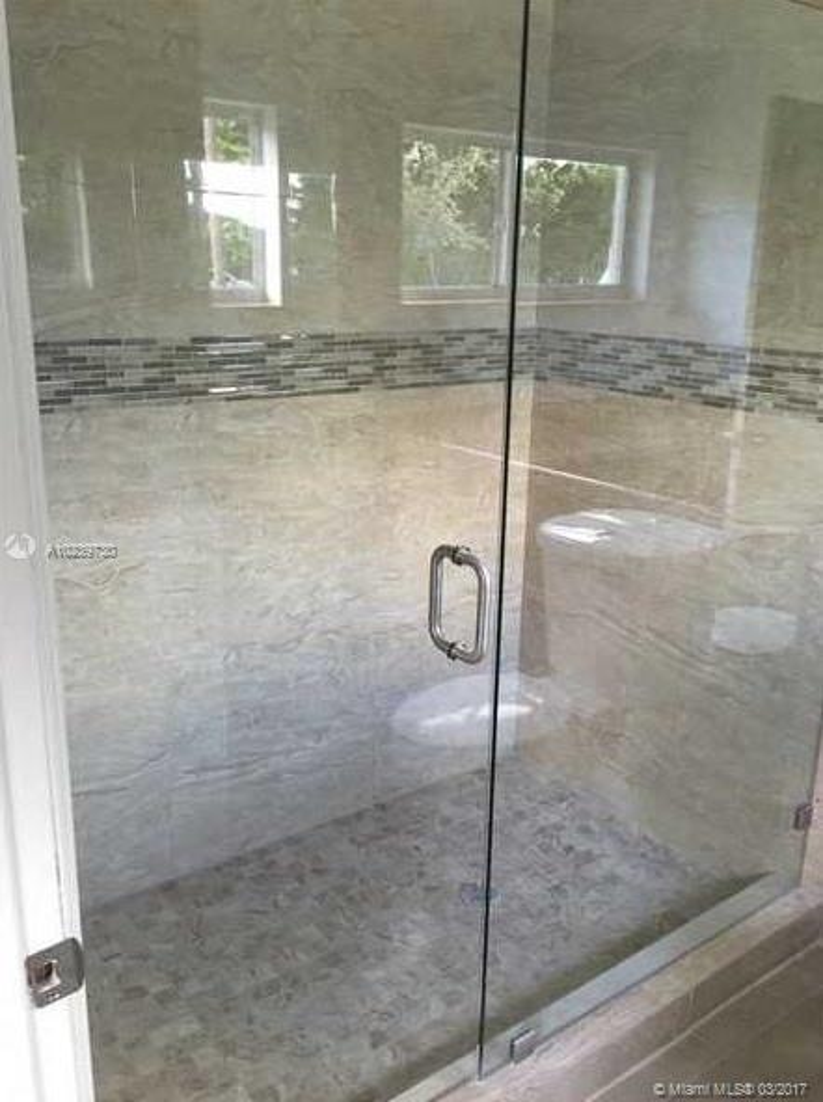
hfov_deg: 48.1
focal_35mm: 29
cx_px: 412
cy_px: 551
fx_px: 922
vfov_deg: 61.7
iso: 64
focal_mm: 4.15
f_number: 2.2
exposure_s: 1/15
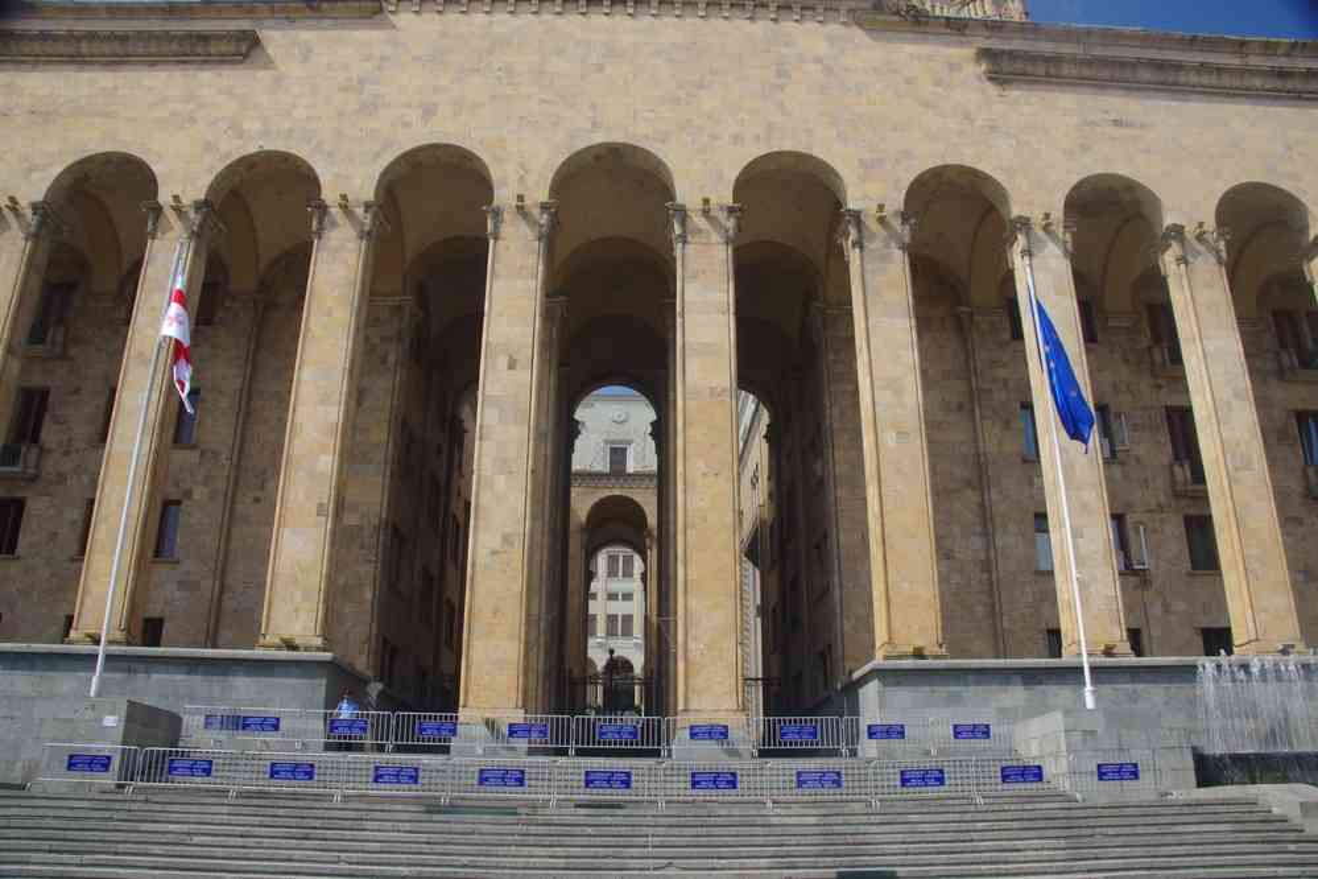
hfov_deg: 67.4
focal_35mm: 27
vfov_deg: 47.9
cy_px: 440
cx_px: 659
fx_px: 988
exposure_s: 1/60
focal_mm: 18
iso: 200
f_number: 11
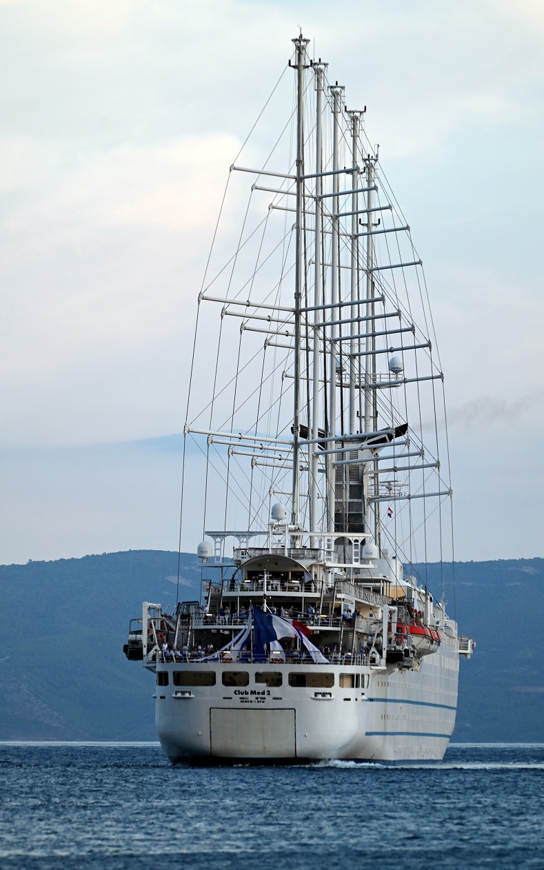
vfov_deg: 6.7
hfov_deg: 4.2
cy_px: 428
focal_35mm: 315
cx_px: 289
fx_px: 7470
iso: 400
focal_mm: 300
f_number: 5.6
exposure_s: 1/640
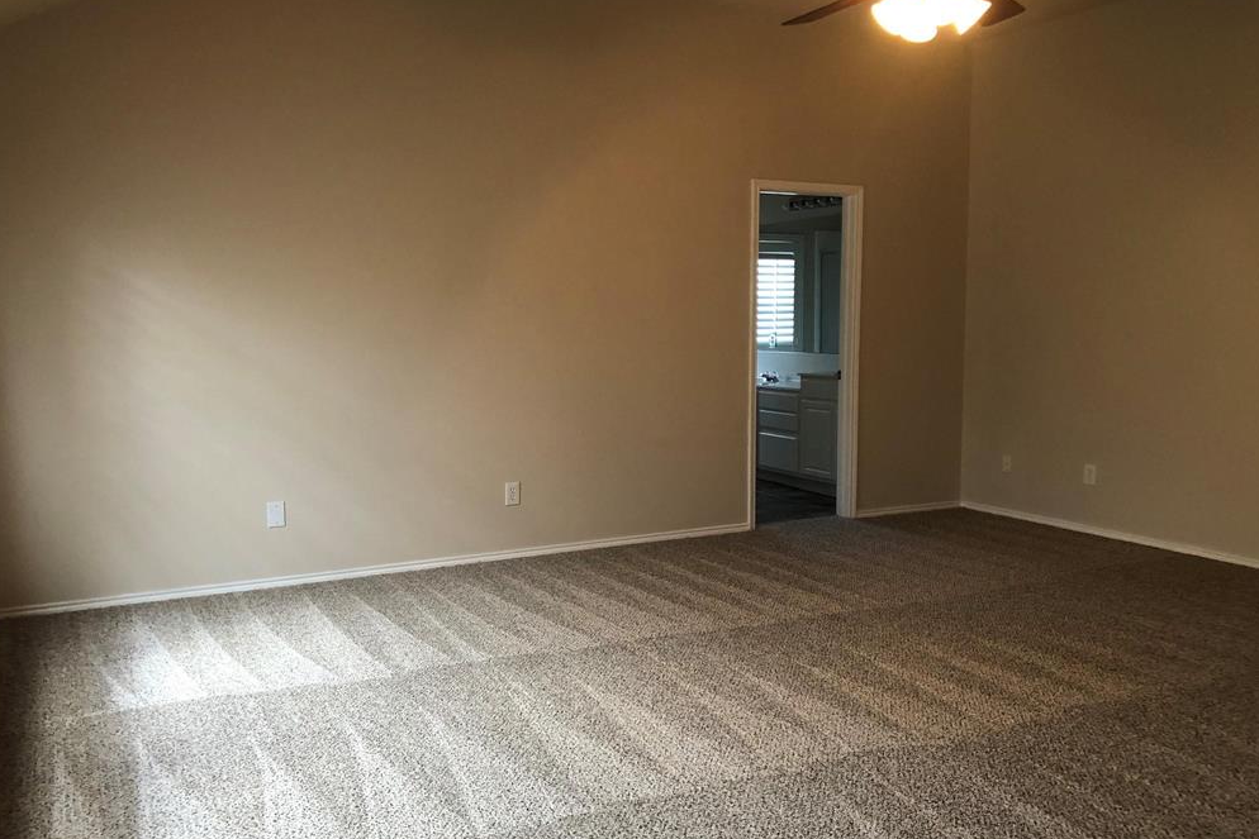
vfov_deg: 43.6
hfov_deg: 61.9
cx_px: 617
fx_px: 1049
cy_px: 451
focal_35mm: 30
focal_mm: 3.99
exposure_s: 1/15
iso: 64
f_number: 1.8
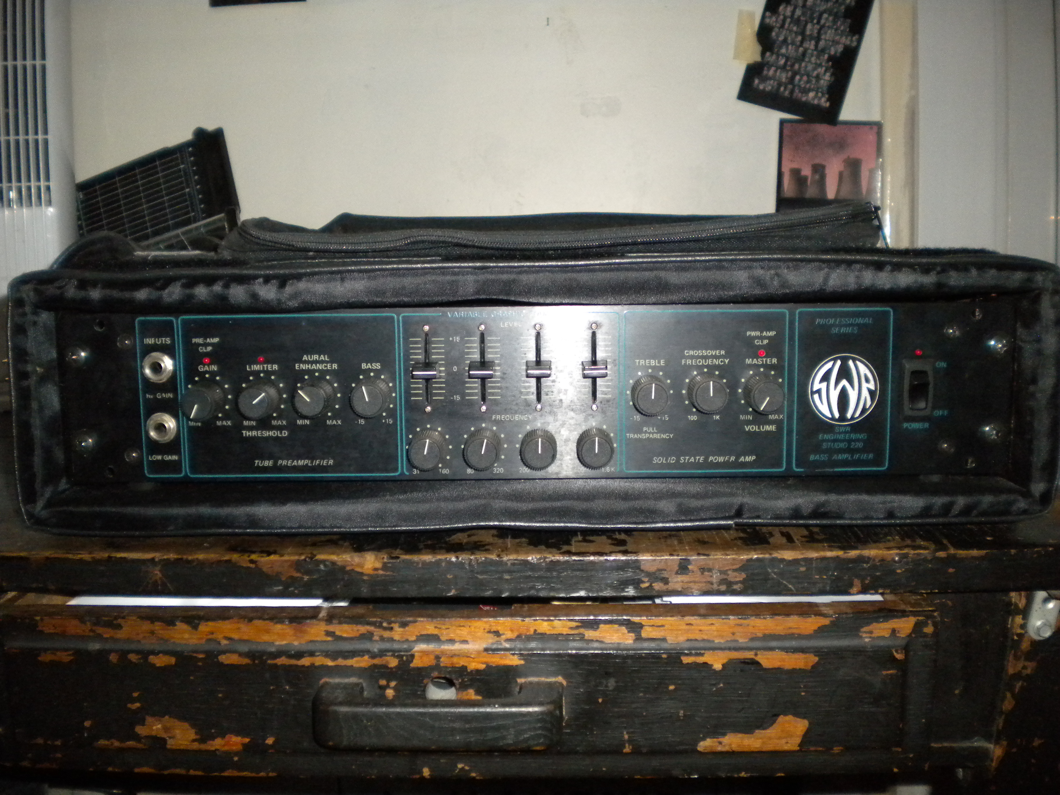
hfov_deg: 52.6
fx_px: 1072
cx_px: 530
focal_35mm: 35
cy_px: 398
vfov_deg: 40.7
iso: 400
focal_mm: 6.3
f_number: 3.1
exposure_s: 1/30
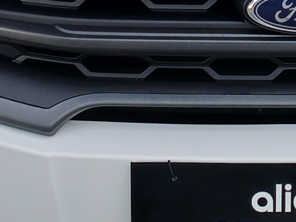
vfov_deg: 10.5
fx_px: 1172
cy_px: -108
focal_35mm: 137
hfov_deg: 14.2
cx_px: 296
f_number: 1.8
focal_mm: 3.98
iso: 20
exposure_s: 1/142
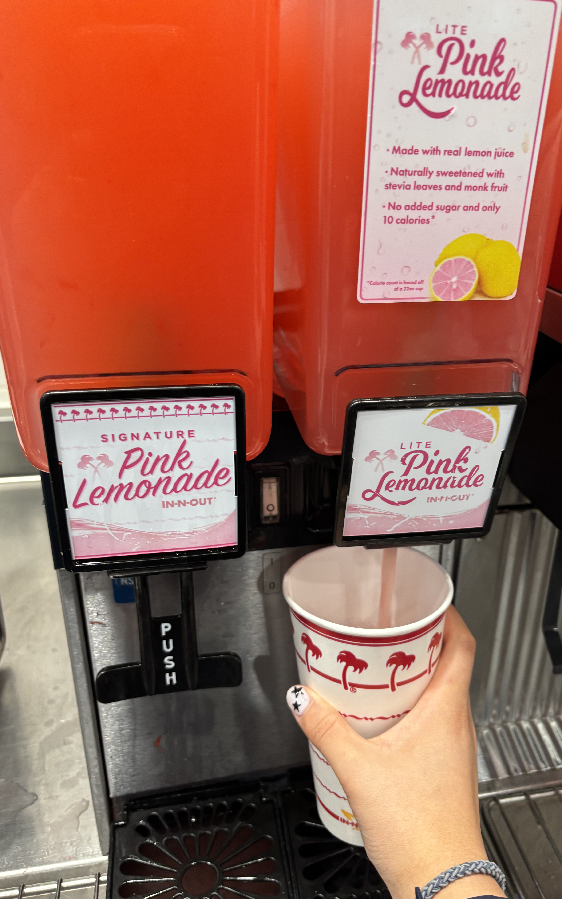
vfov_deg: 66.5
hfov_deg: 44.4
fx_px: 686
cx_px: 332
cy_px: 452
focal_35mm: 28
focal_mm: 5.96
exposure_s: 1/60
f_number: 1.6
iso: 125
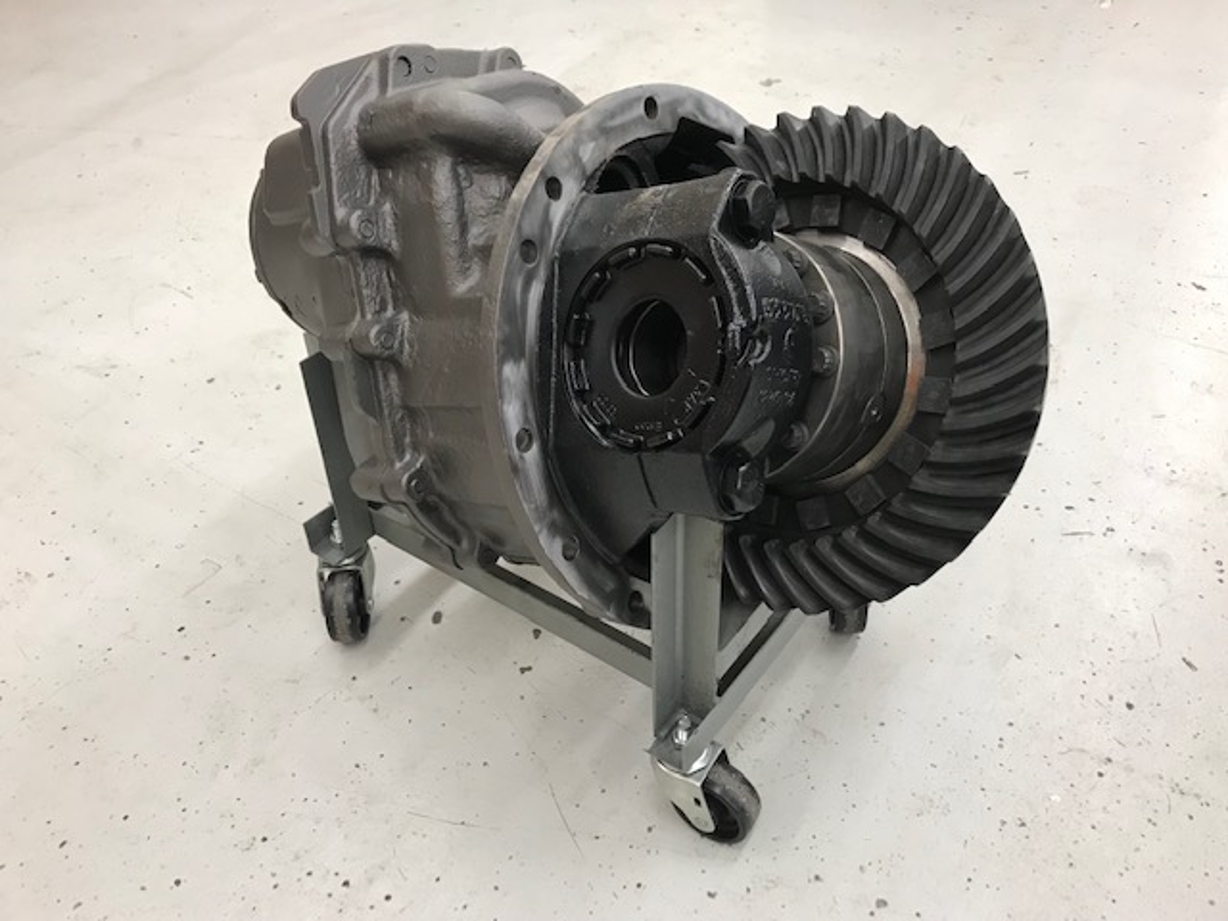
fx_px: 993
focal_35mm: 28
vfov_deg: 49.7
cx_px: 614
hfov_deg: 63.4
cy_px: 460
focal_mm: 3.99
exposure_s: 1/30
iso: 40
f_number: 1.8
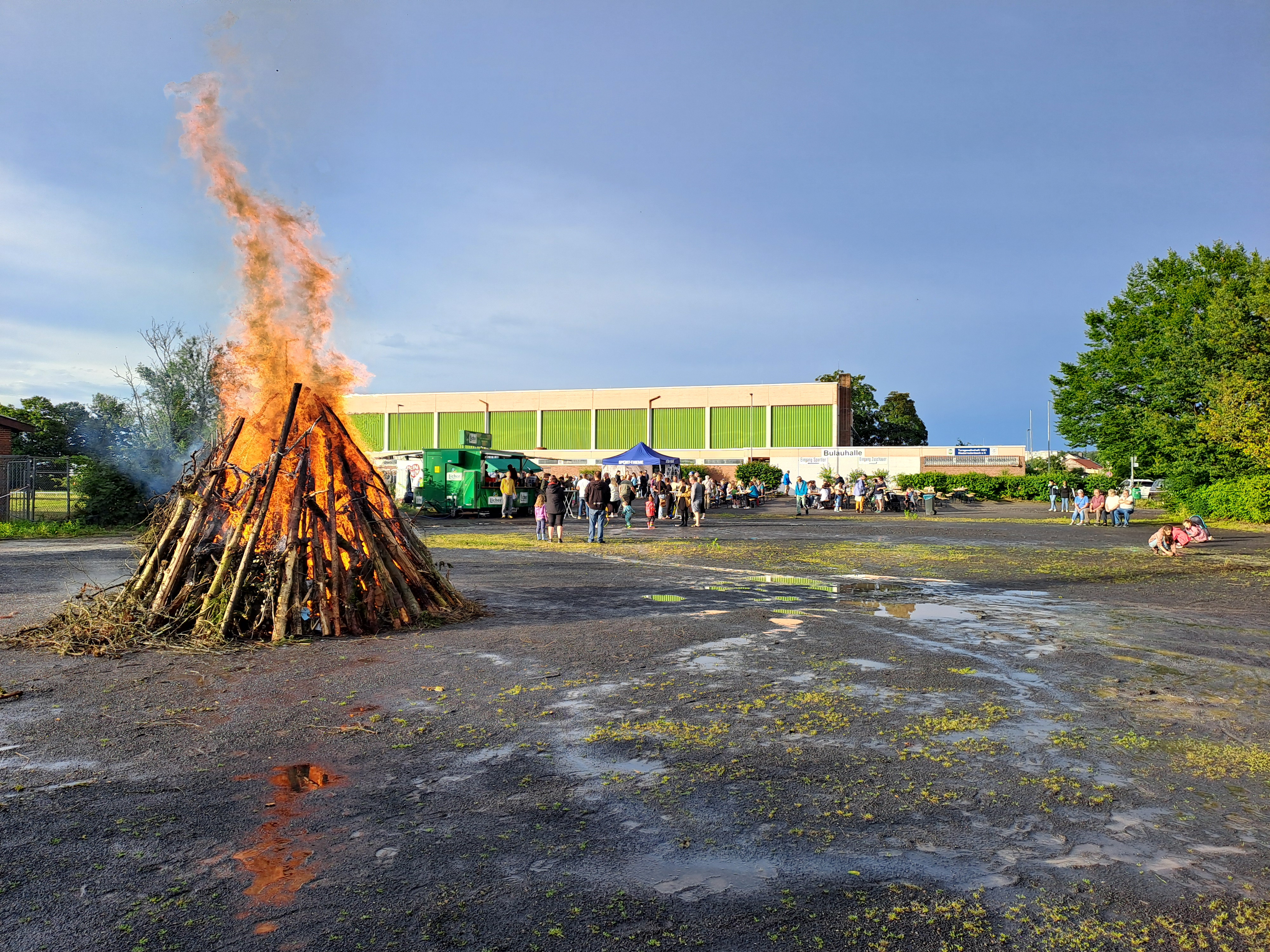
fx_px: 917
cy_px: 476
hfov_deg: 69.4
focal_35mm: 25
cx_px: 635
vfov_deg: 54.9
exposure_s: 1/709
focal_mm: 4.65
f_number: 1.8
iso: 32
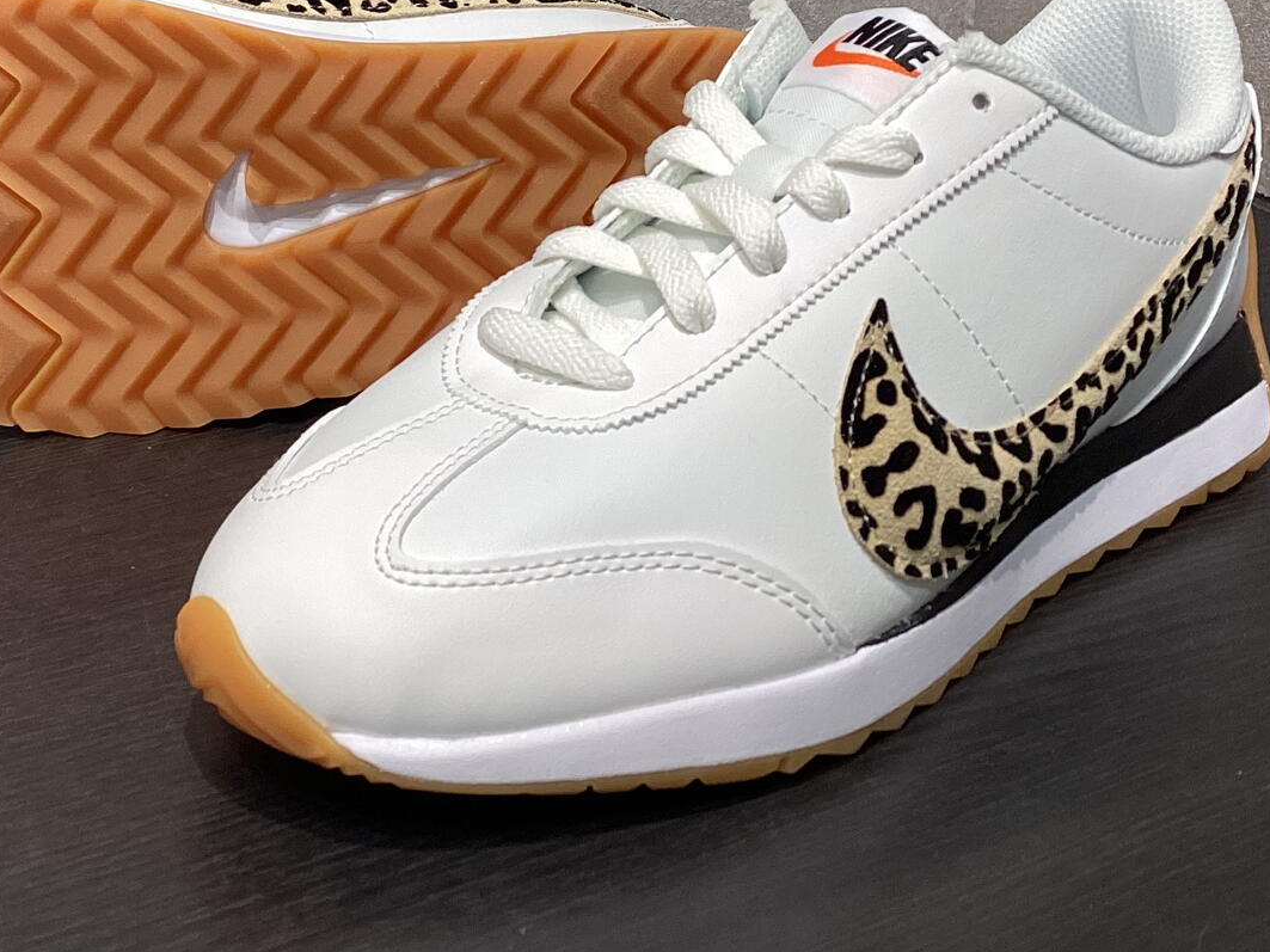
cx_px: 546
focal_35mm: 56
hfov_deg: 34.3
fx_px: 2054
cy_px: 198
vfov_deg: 25.7
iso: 100
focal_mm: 3.3
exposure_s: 1/100
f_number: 2.4
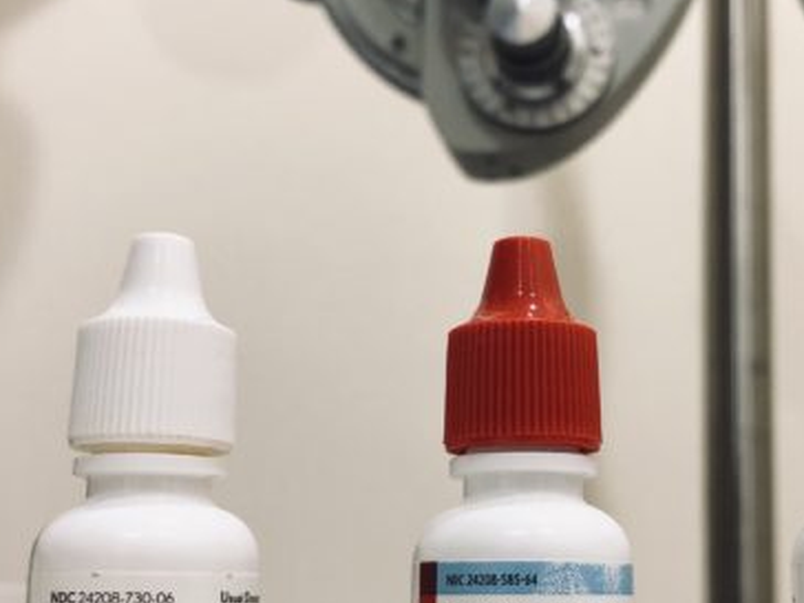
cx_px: 565
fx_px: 1370
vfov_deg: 24.8
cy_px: 369
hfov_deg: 32.3
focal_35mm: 59
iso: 40
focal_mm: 3.99
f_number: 1.8
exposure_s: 1/24
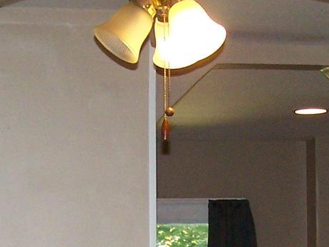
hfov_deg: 11.7
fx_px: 1598
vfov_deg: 8.6
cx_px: 250
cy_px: 384
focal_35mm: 168
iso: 160
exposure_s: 1/60
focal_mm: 6.3
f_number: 2.8
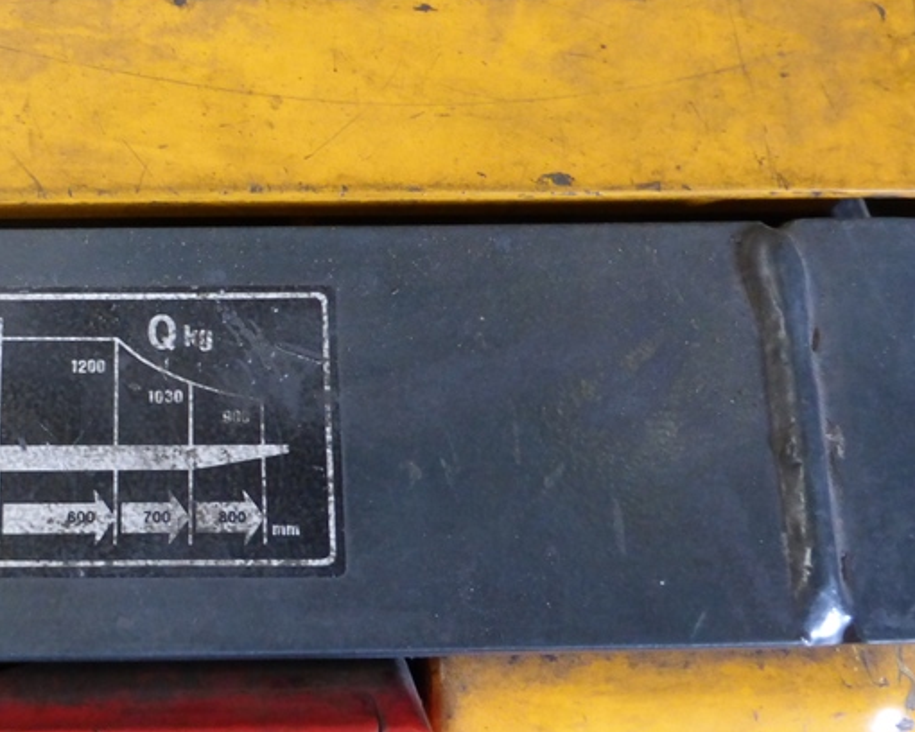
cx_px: 140
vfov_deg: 32.1
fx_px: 1273
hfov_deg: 37.6
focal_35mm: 47
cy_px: 407
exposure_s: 1/30
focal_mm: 4.3
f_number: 3.3
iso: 400
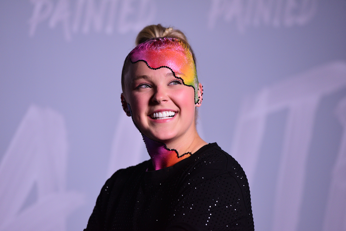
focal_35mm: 200
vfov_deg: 6.9
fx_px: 1923
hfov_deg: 10.3
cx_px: 173
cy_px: 116
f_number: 3.5
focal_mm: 200
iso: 2000
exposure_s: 1/200
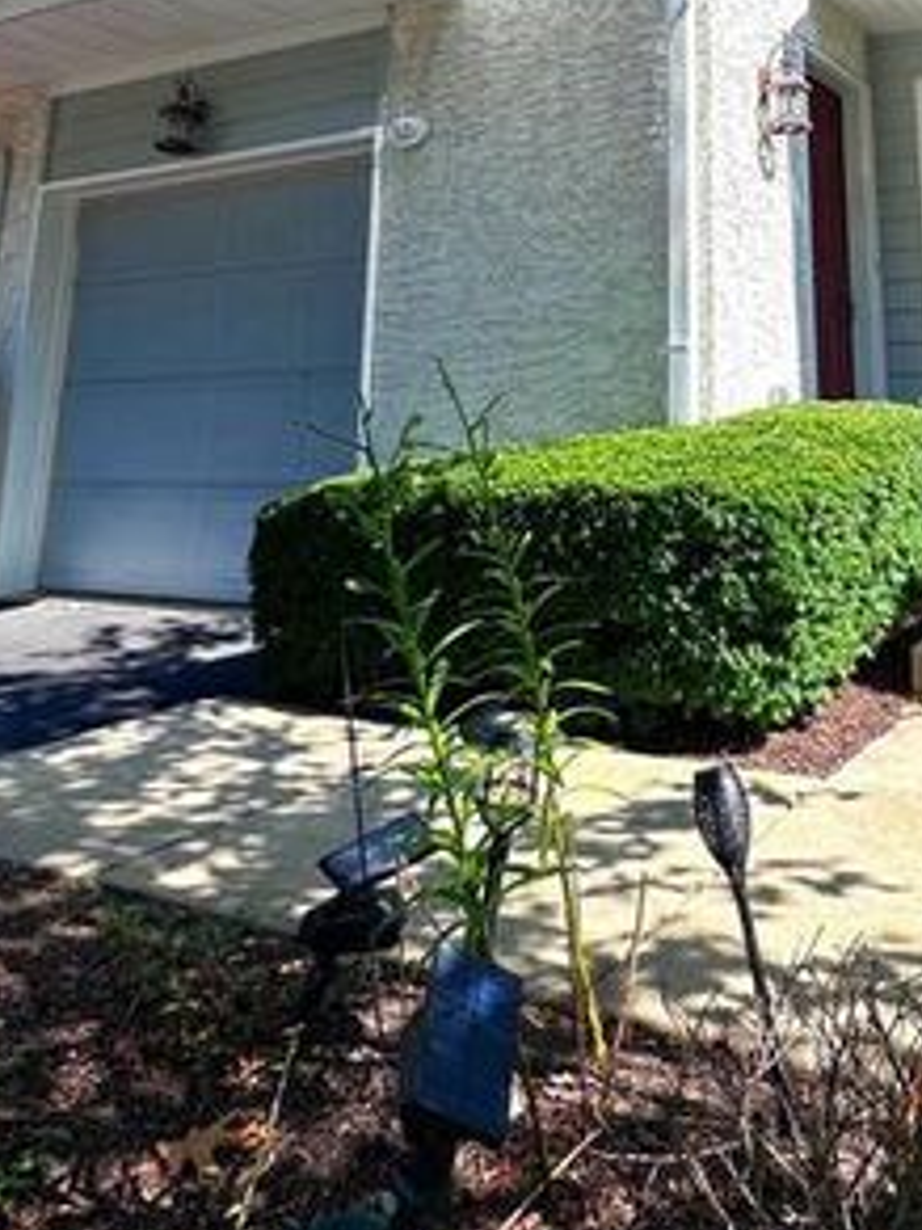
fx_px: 1136
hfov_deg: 42.3
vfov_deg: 50.8
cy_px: 141
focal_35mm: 32
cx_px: 728
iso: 40
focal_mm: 2.22
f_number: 2.2
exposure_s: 1/875
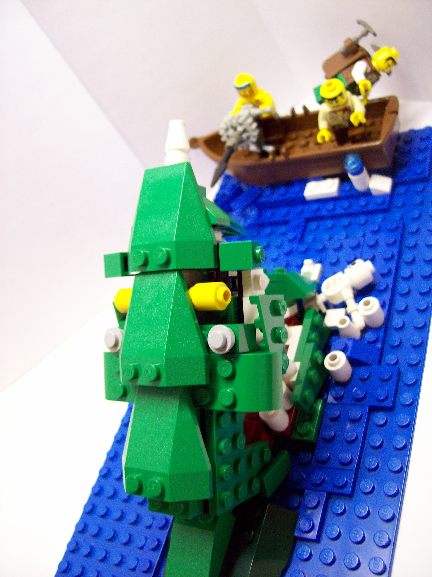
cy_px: 288
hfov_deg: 39.6
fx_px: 599
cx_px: 216
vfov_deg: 51.4
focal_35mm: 36
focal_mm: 6
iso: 151
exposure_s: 1/32
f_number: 2.7
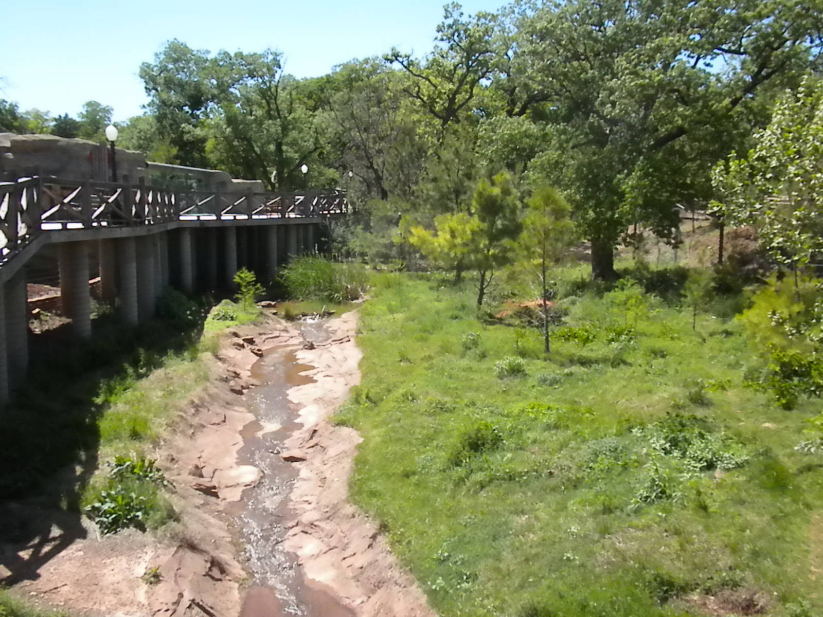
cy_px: 308
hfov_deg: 50.1
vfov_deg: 38.7
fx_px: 880
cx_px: 412
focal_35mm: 37
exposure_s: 1/390
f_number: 10
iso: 640
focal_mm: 6.6
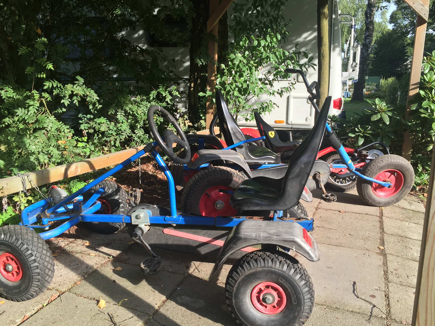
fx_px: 377
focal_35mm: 30
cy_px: 166
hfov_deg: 60.0
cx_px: 221
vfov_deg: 46.8
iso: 32
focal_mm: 4.15
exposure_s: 1/353
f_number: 2.2
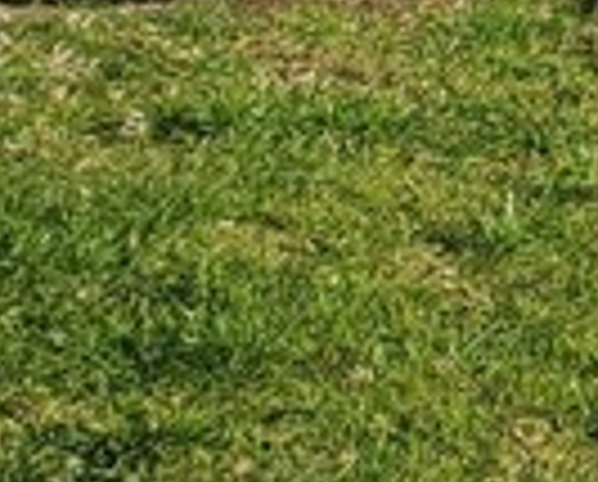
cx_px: 2064
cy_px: -563
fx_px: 3459
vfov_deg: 7.6
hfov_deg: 7.9
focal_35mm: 195
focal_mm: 4.3
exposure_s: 1/1425
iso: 50
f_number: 2.4
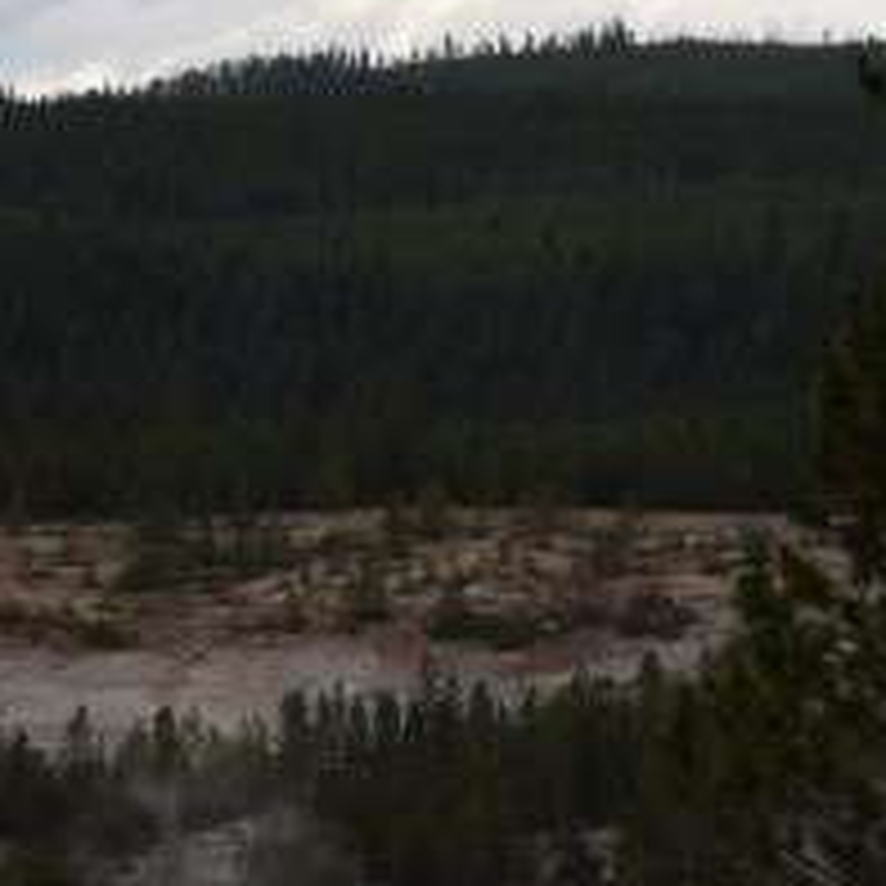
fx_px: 9961
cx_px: -76
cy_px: 980
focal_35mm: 344
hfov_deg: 5.1
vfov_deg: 5.1
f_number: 8
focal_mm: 52
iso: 320
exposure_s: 1/250
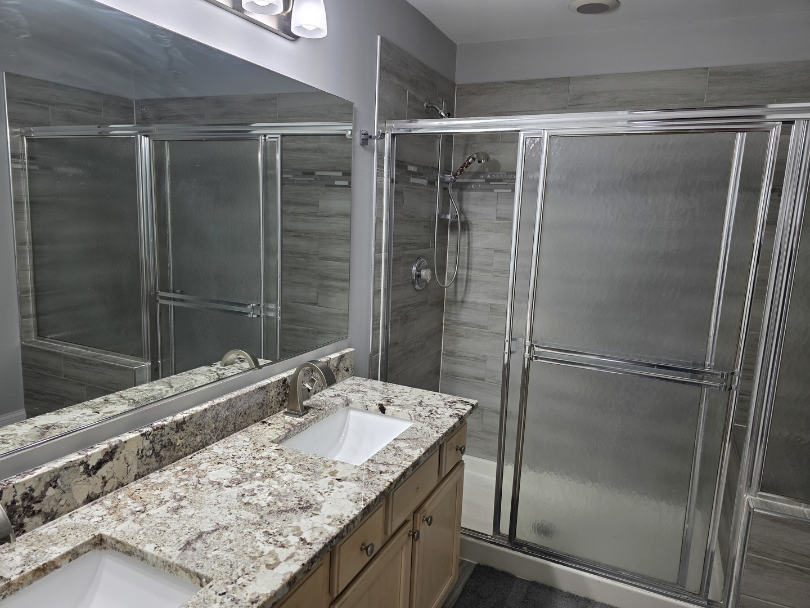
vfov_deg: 58.9
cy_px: 304
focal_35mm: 23
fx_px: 538
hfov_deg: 73.9
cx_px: 405
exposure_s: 1/120
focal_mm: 6.3
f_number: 1.7
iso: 125
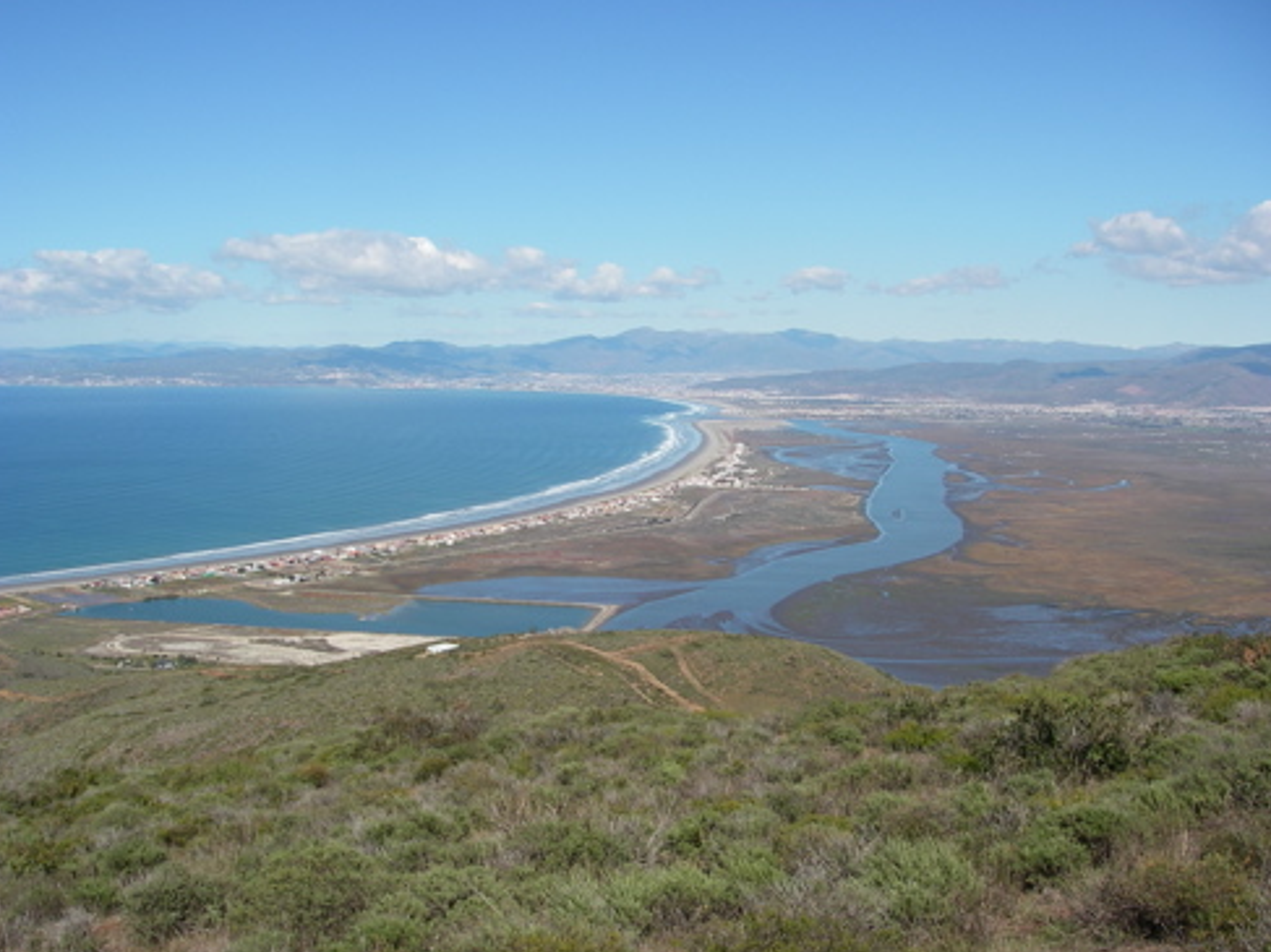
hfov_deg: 47.9
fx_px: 1432
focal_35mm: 39
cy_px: 476
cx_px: 629
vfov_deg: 36.8
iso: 64
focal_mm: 6.3
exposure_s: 1/250
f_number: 6.6
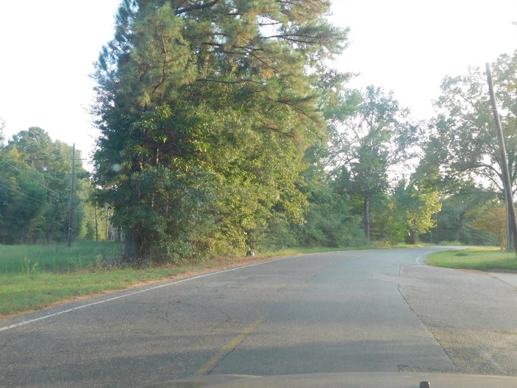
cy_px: 194
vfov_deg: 39.7
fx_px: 538
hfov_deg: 51.4
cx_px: 258
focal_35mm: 36
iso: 125
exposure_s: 1/50
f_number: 3.5
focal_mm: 6.3
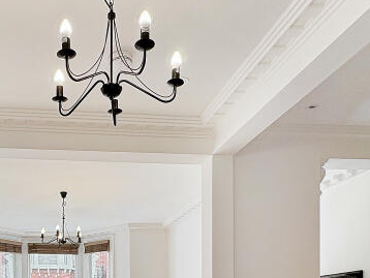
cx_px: 82
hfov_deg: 44.8
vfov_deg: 31.3
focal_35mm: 40
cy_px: 317
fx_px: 428
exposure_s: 1/180
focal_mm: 2.22
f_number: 2.2
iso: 40
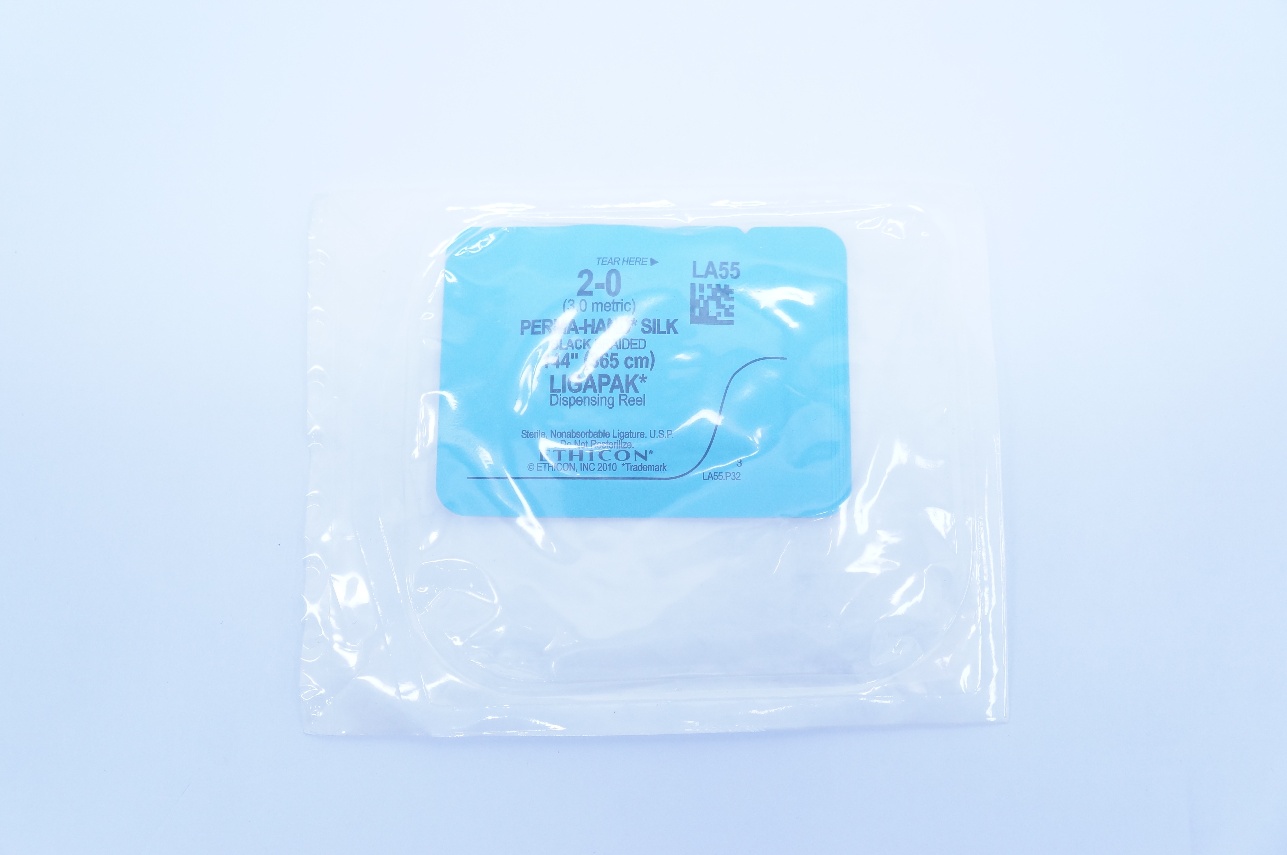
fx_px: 1339
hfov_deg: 51.3
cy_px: 428
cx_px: 644
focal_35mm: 38
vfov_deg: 35.4
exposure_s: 1/200
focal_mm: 25
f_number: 4.5
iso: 800
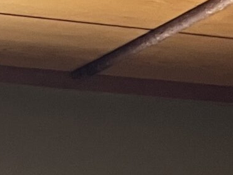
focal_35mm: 192
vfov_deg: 6.9
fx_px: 1293
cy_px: 536
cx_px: -97
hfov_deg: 10.0
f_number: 1.8
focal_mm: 3.99
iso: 160
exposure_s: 1/60
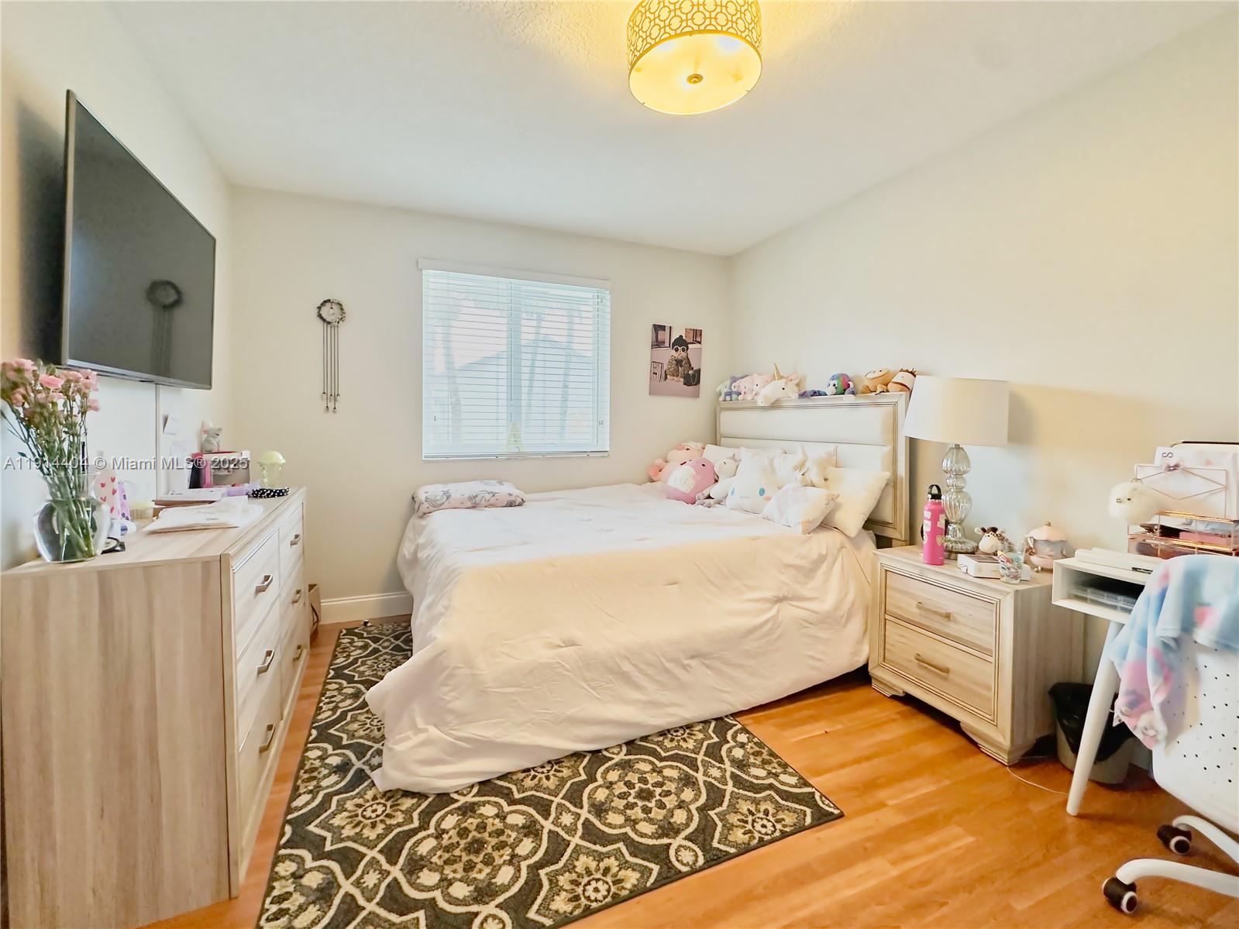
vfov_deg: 85.7
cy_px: 464
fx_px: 501
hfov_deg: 102.1
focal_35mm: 14
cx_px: 620
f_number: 2.2
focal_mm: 2.22
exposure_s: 1/120
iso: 200
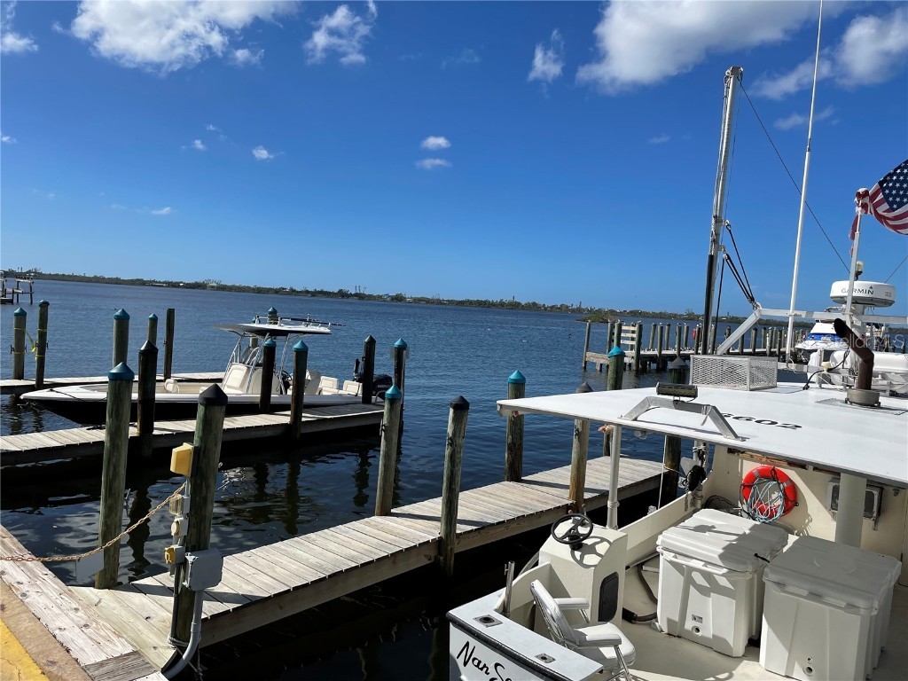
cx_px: 454
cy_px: 340
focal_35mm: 26
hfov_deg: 67.3
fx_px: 682
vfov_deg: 53.1
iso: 32
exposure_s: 1/6135
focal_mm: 4.2
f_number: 1.6
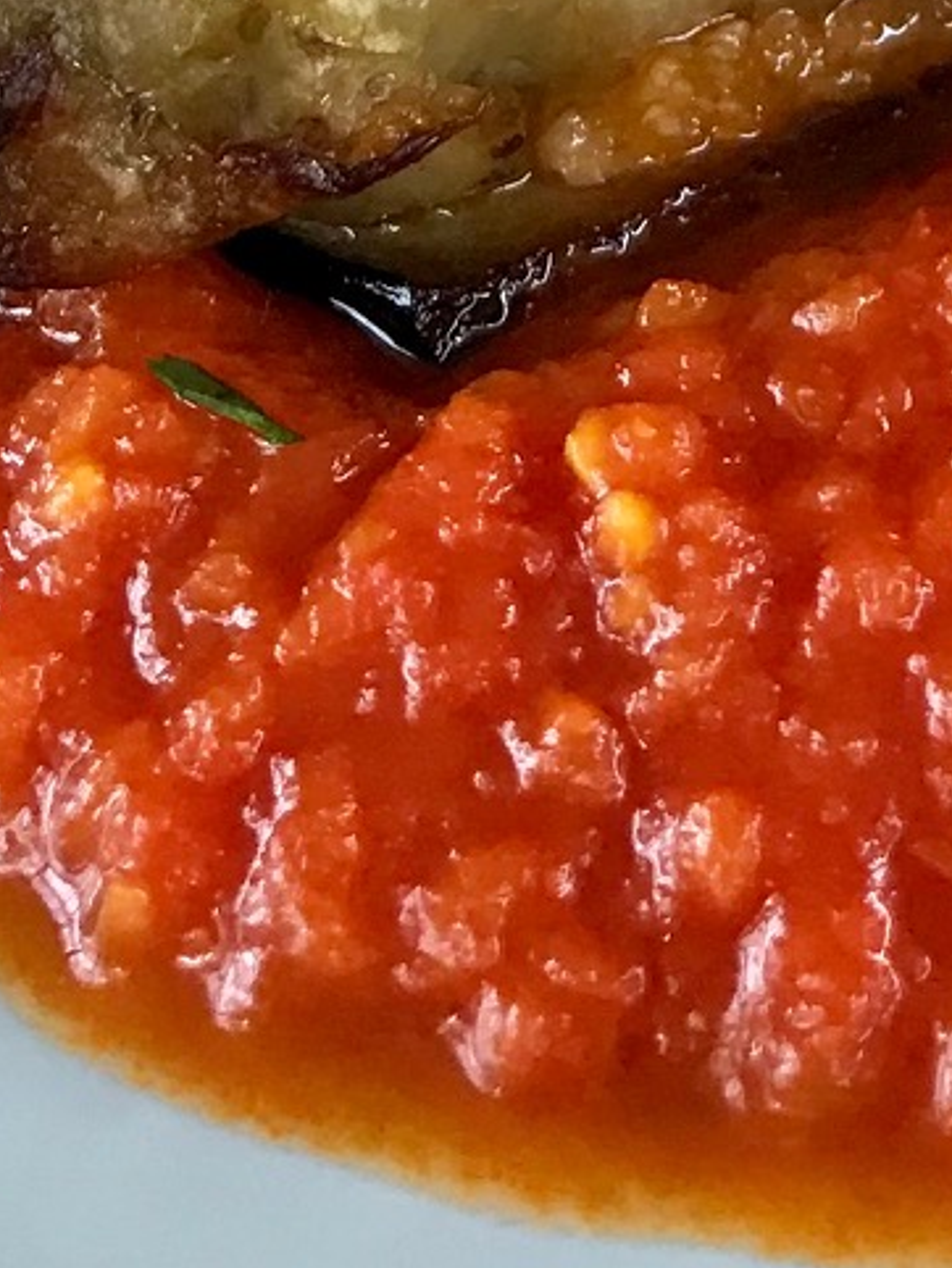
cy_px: -1213
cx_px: 1118
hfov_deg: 12.4
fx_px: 4286
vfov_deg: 14.3
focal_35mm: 117
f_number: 1.8
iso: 32
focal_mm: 3.99
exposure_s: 1/20
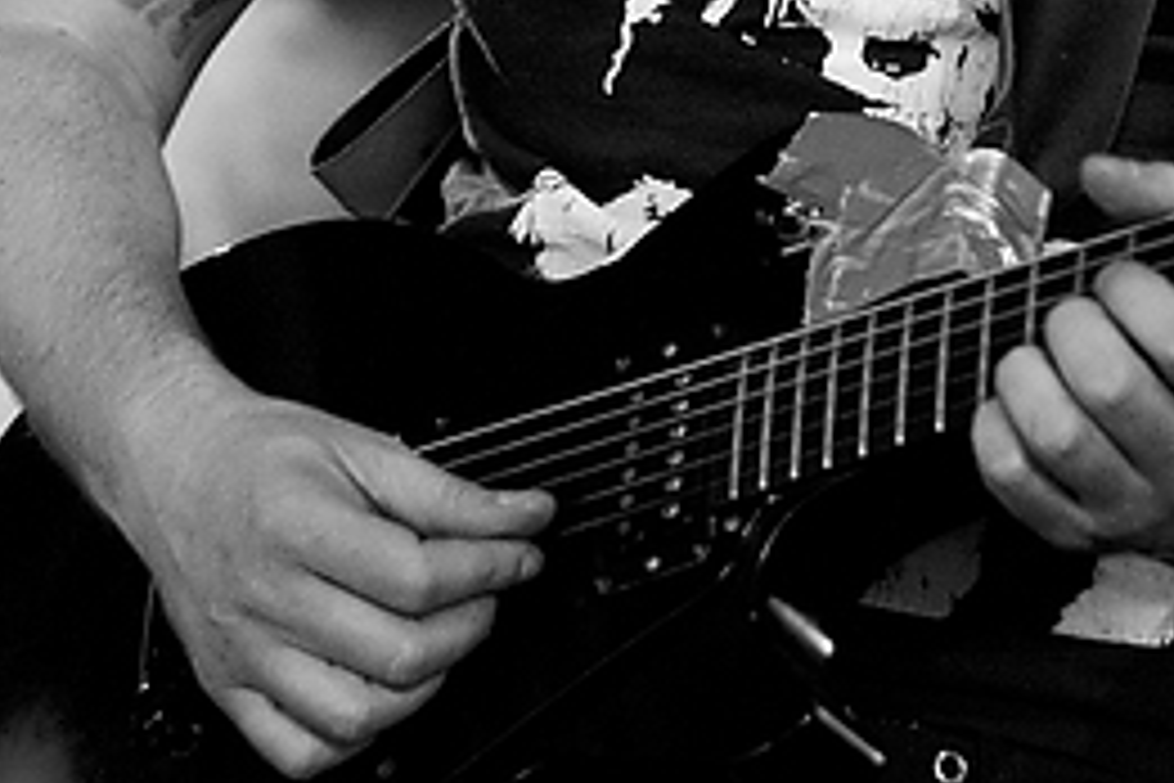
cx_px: 1165
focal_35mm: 259
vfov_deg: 5.3
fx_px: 8446
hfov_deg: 7.9
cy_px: -279
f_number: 2
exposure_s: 1/125
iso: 640
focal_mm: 50
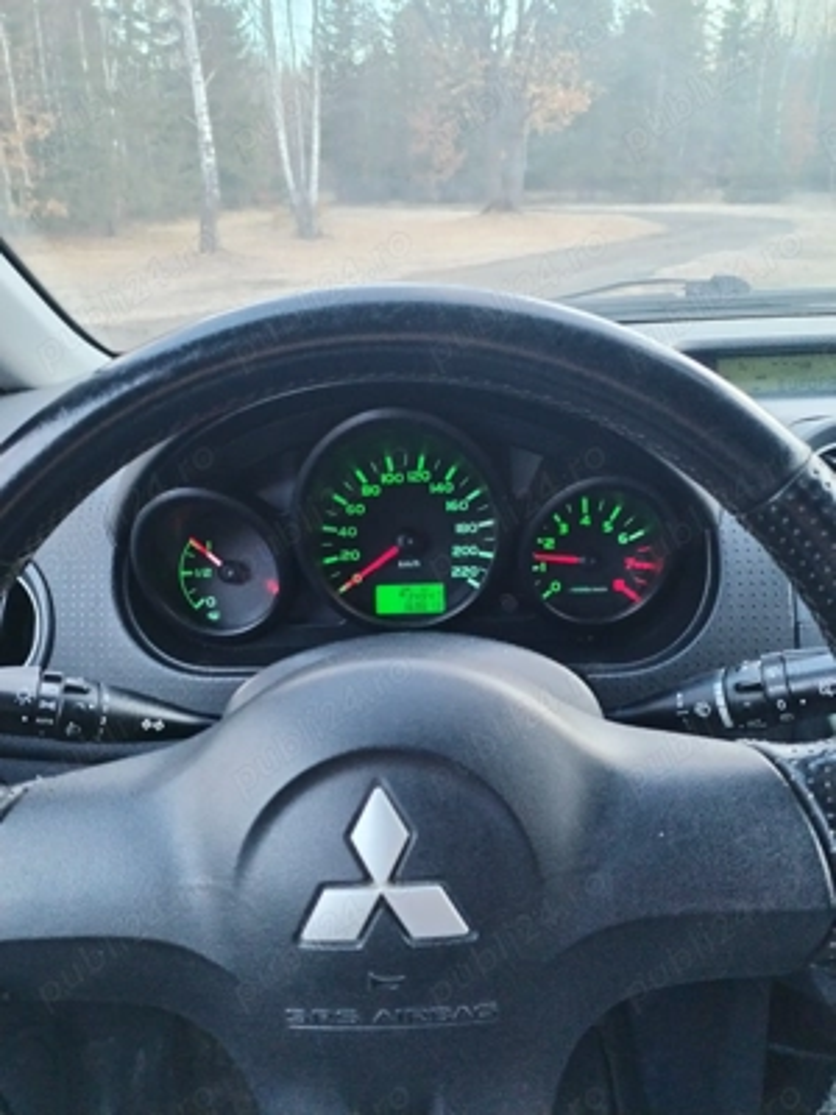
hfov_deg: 53.1
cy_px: 558
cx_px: 418
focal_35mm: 26
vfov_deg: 67.3
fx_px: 837
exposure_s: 1/20
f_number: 1.8
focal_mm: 4.75
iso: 752
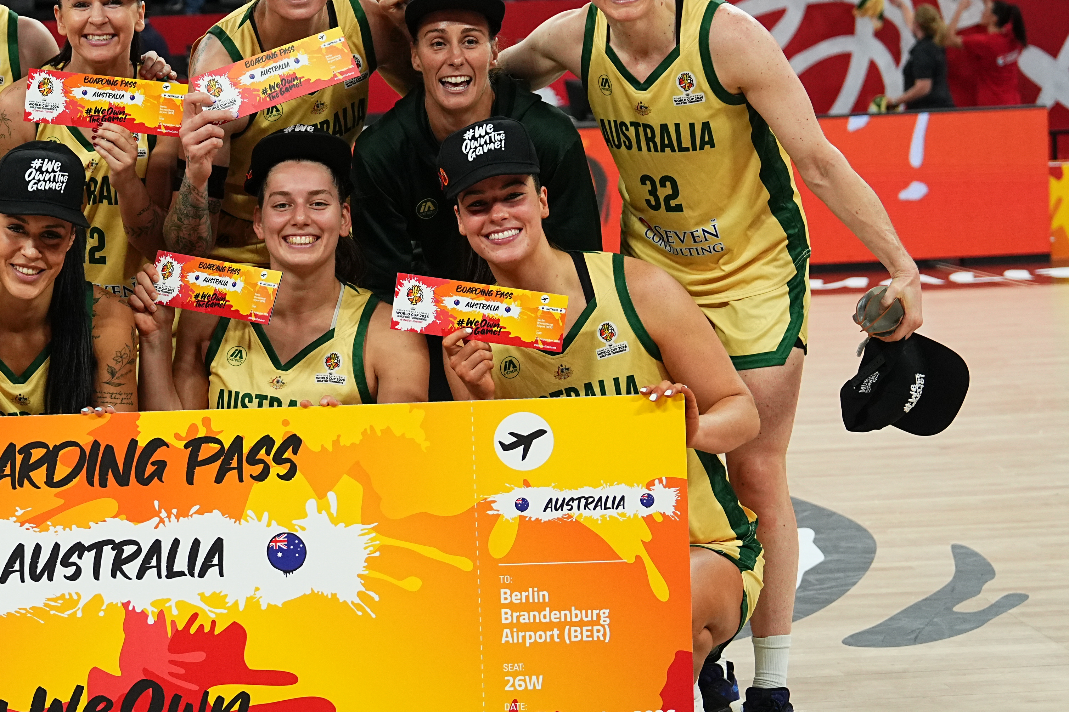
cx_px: 114
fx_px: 2702
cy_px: 274
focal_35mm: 91
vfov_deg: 15.0
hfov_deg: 21.9
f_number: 2.8
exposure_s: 1/1250
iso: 1250
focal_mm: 44
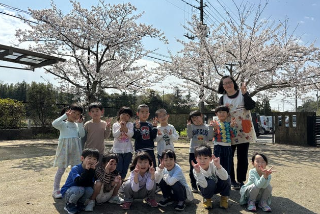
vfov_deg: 46.4
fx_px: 249
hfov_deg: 65.5
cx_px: 161
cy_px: 102
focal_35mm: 28
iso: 50
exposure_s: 1/3021
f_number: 1.6
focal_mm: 5.96
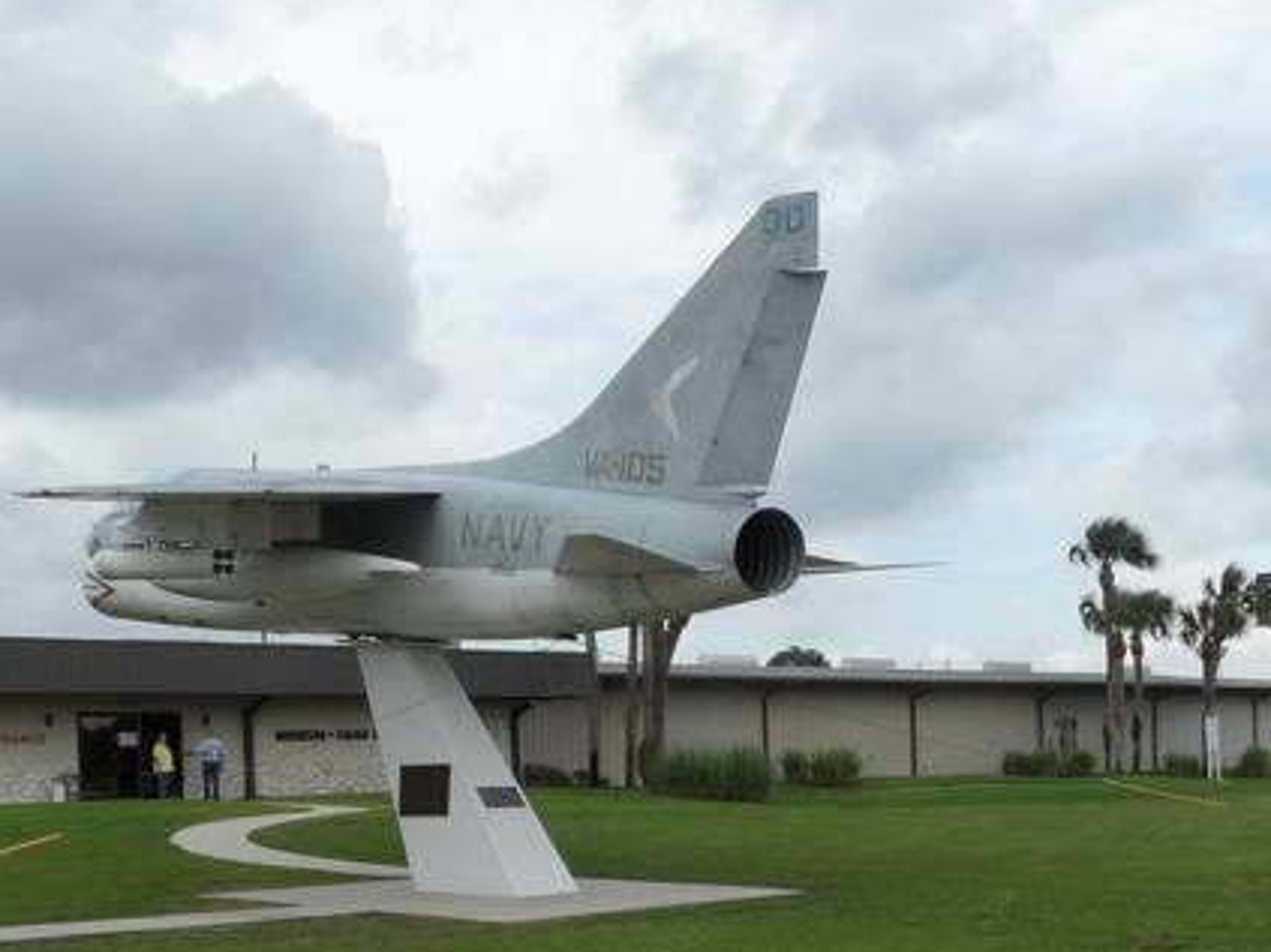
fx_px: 1945
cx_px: 694
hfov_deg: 36.2
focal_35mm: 53
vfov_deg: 27.0
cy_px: 766
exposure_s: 1/500
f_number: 4.8
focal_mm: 4.6
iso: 80
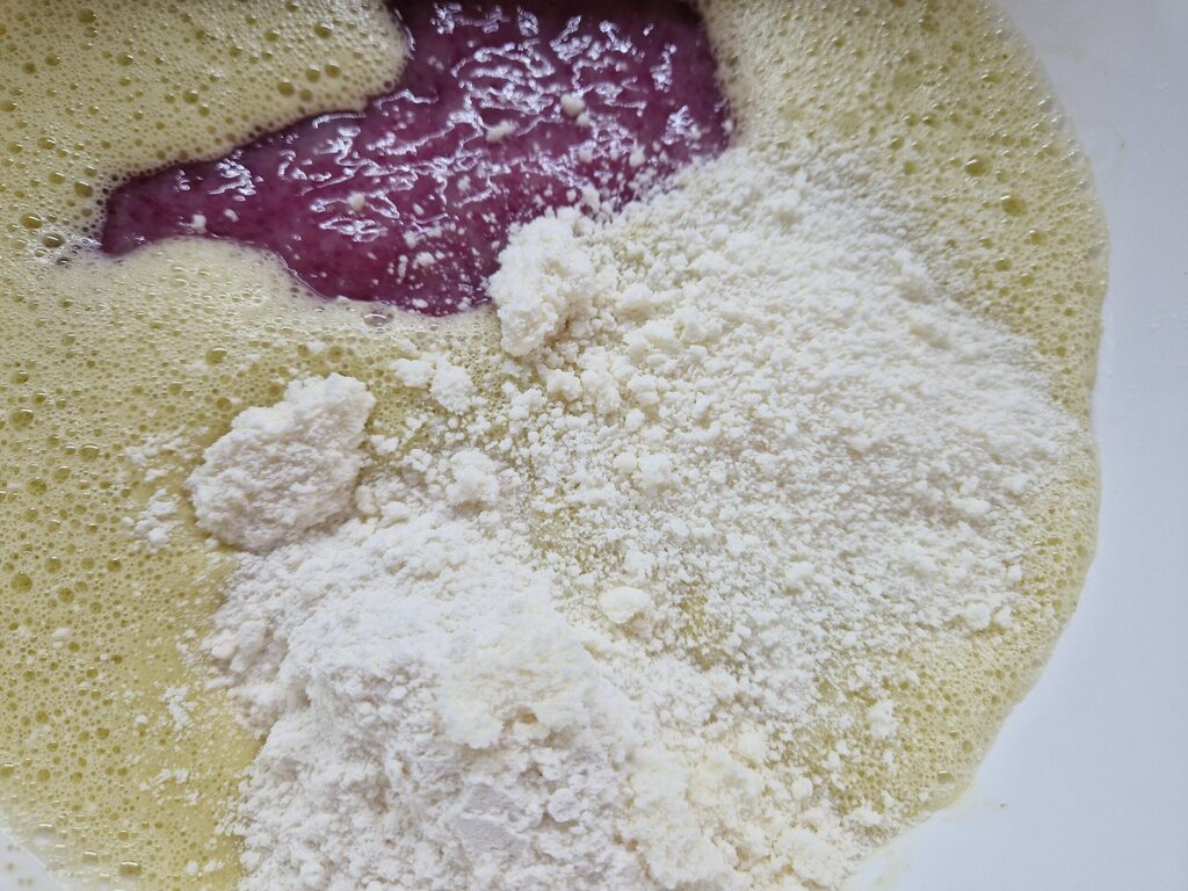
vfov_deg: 58.9
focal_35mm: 23
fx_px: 789
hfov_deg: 73.9
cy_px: 446
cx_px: 594
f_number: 1.8
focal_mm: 5.4
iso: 50
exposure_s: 1/271
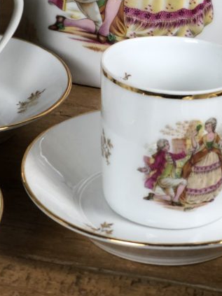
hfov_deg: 11.7
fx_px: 1078
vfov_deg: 15.2
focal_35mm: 126
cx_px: 37
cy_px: -47
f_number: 2.4
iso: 50
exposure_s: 1/50
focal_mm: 6
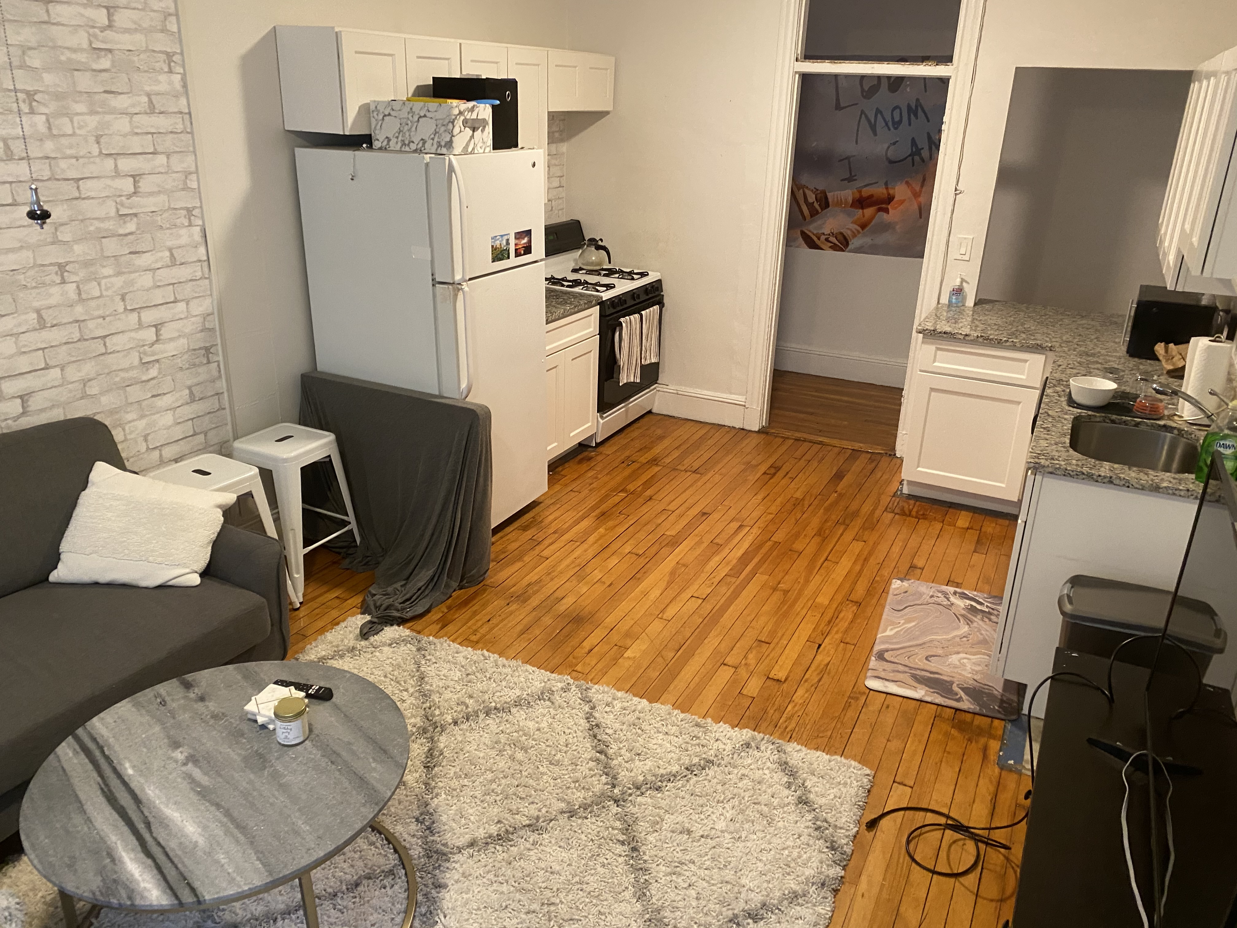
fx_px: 929
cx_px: 618
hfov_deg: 67.3
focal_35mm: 26
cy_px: 464
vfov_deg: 53.1
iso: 250
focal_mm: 4.25
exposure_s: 1/60
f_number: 1.8
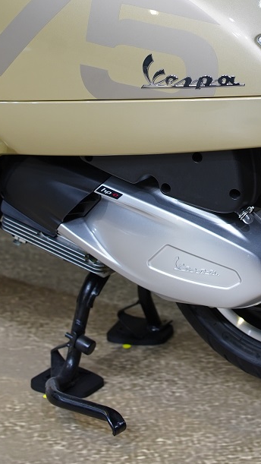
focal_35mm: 144
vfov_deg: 14.7
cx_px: 221
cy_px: 30
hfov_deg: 8.4
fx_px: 1770
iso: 640
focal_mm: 70
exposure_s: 1/160
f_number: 4
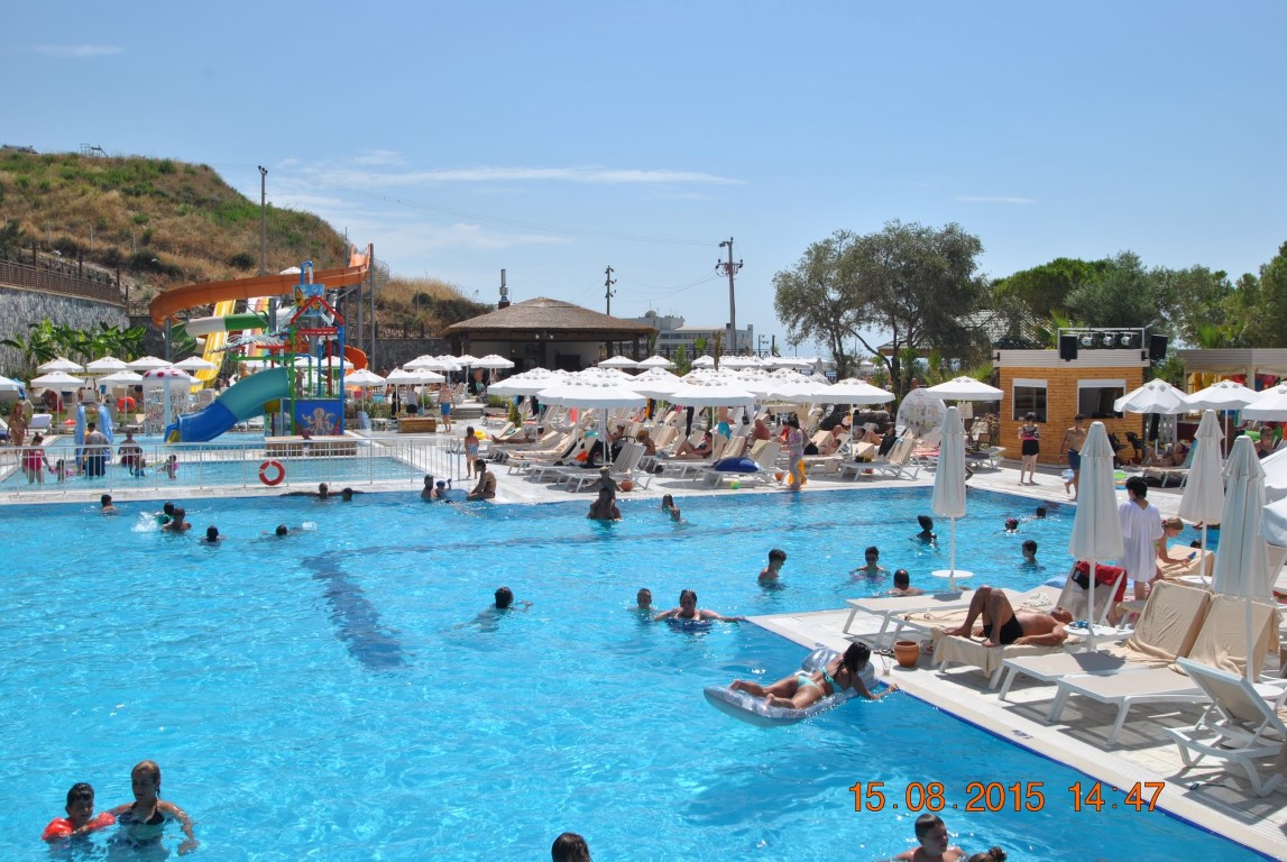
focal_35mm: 36
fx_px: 1289
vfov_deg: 37.0
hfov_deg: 53.1
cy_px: 431
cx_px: 644
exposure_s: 1/320
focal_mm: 24
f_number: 9
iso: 100
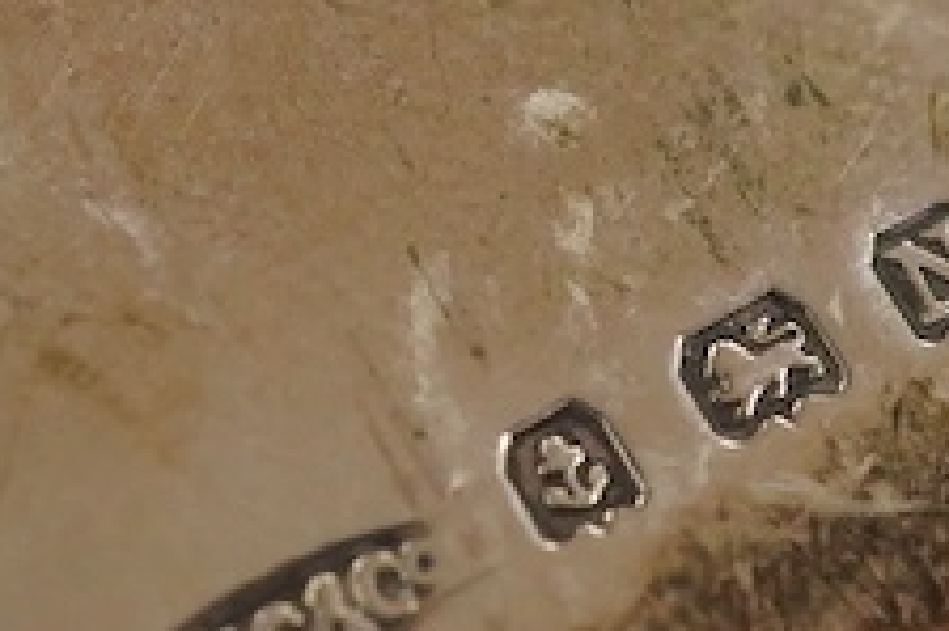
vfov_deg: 6.0
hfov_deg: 9.1
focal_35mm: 226
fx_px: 5953
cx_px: 108
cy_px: -318
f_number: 3.5
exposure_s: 1/640
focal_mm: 30
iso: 2500
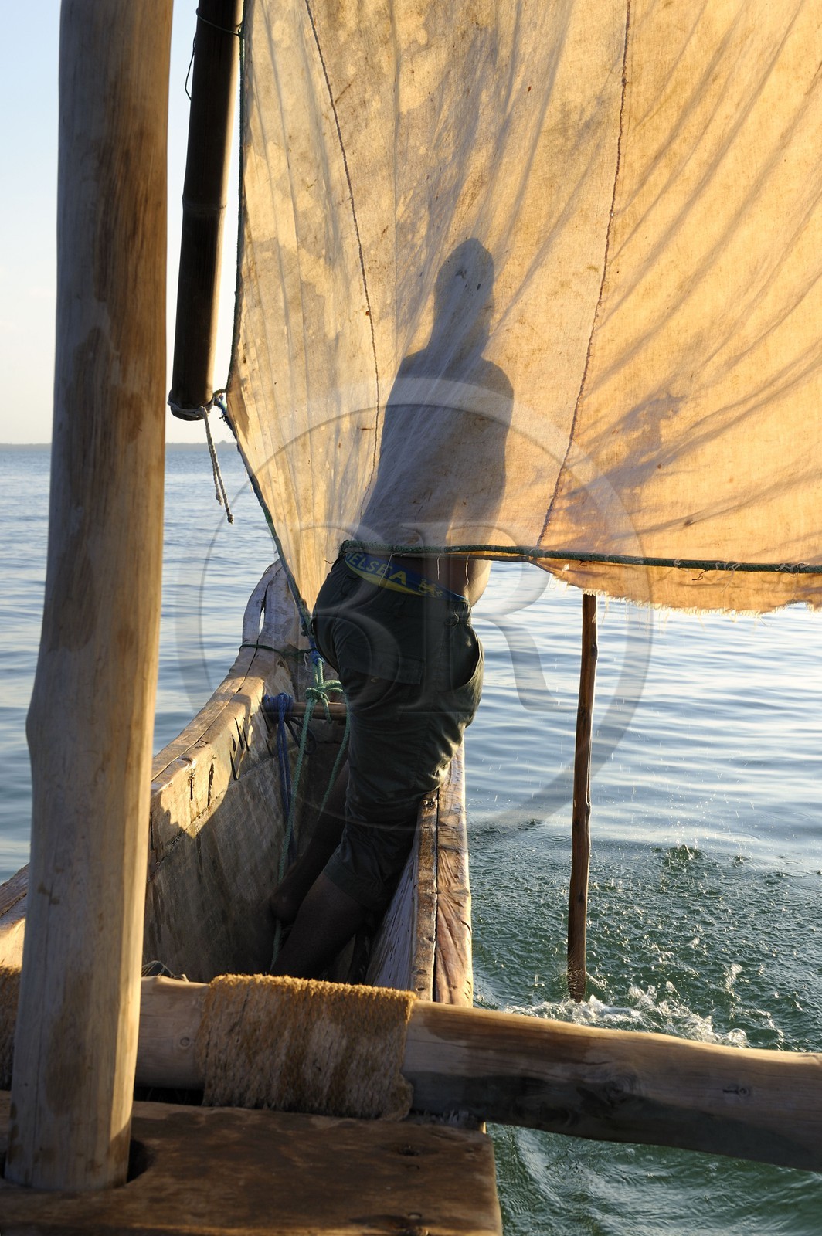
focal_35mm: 48
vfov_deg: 41.1
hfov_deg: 28.0
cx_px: 411
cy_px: 618
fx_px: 1647
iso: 200
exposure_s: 1/160
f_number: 10
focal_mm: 48
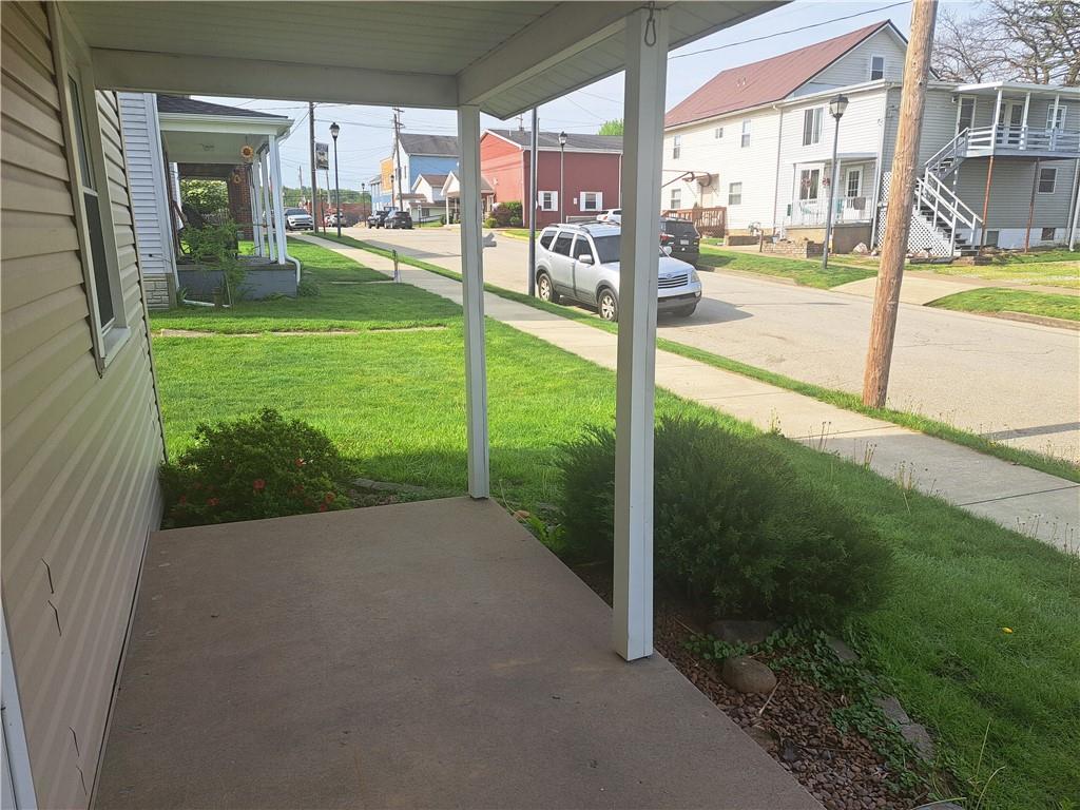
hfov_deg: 71.6
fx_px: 749
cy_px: 405
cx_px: 540
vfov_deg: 56.8
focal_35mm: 24
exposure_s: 1/1059
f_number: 1.8
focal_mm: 5.23
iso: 50
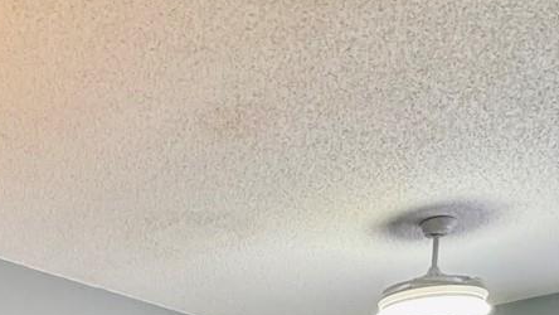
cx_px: 24
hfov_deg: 35.0
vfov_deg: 16.3
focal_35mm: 55
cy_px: 643
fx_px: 815
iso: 320
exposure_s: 1/60
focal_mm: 2.22
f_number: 2.2
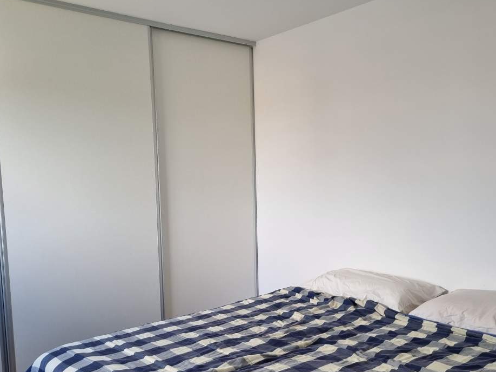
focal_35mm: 34
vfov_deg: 41.4
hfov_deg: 53.9
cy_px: 237
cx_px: 260
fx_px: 487
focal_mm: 5.4
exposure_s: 1/101
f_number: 1.8
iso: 50
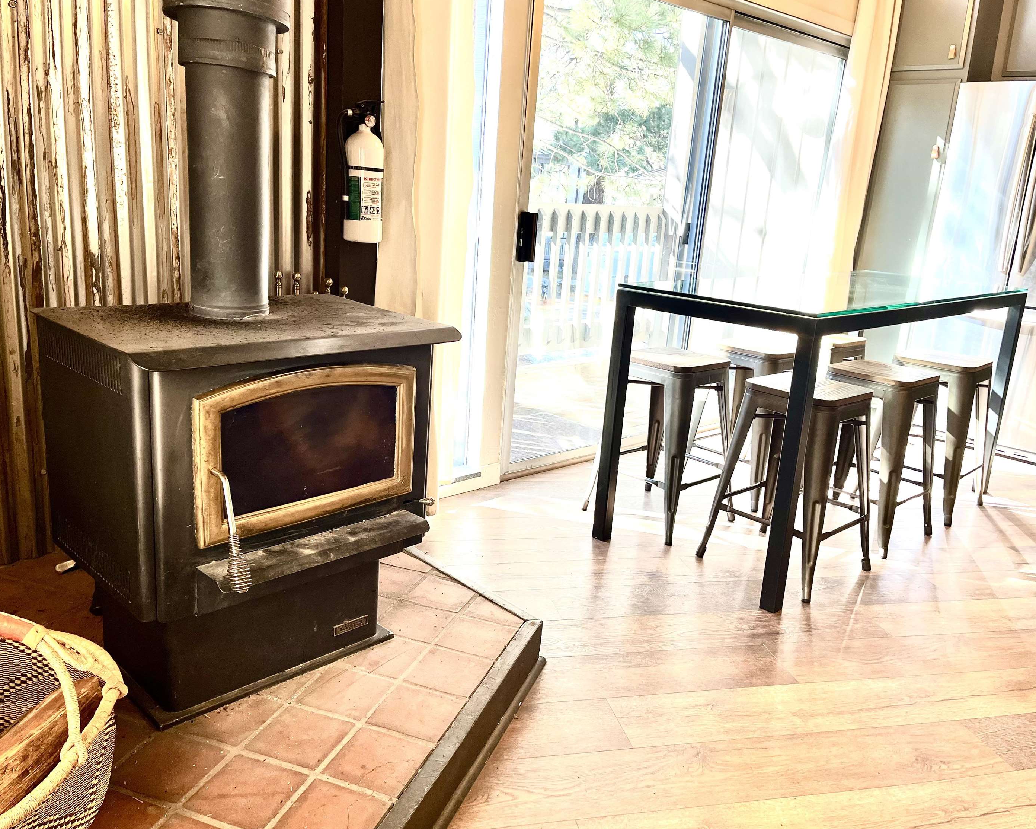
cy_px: 409
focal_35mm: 28
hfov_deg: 62.2
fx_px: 858
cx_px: 508
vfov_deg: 51.5
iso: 80
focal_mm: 5.1
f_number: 1.6
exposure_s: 1/120
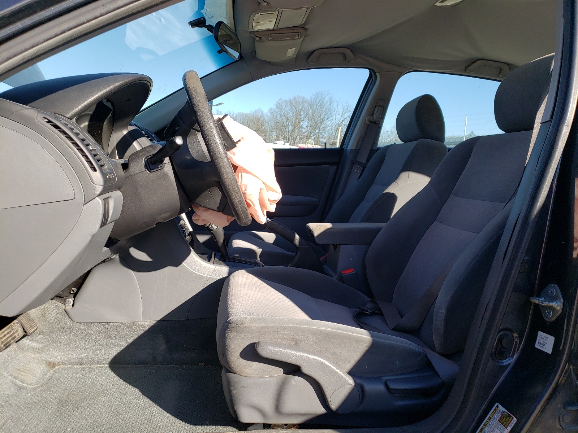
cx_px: 289
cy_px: 216
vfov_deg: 53.1
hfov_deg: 67.3
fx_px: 434
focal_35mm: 26
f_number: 1.5
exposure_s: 1/1250
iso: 50
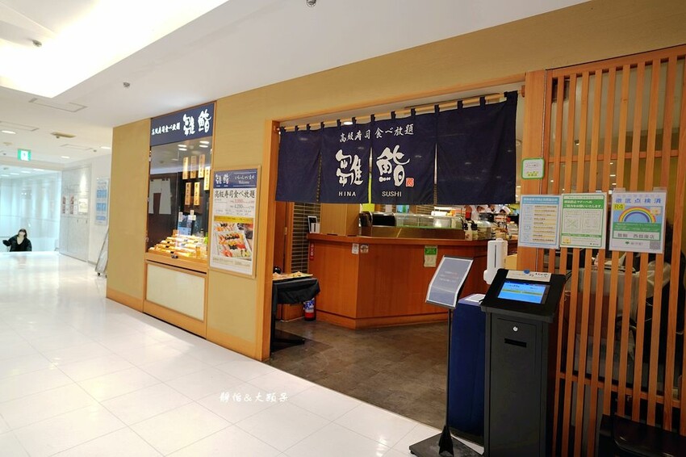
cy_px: 228
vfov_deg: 61.9
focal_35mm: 20
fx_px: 381
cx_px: 343
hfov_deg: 84.0
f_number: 2.8
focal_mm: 20
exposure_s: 1/15
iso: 80
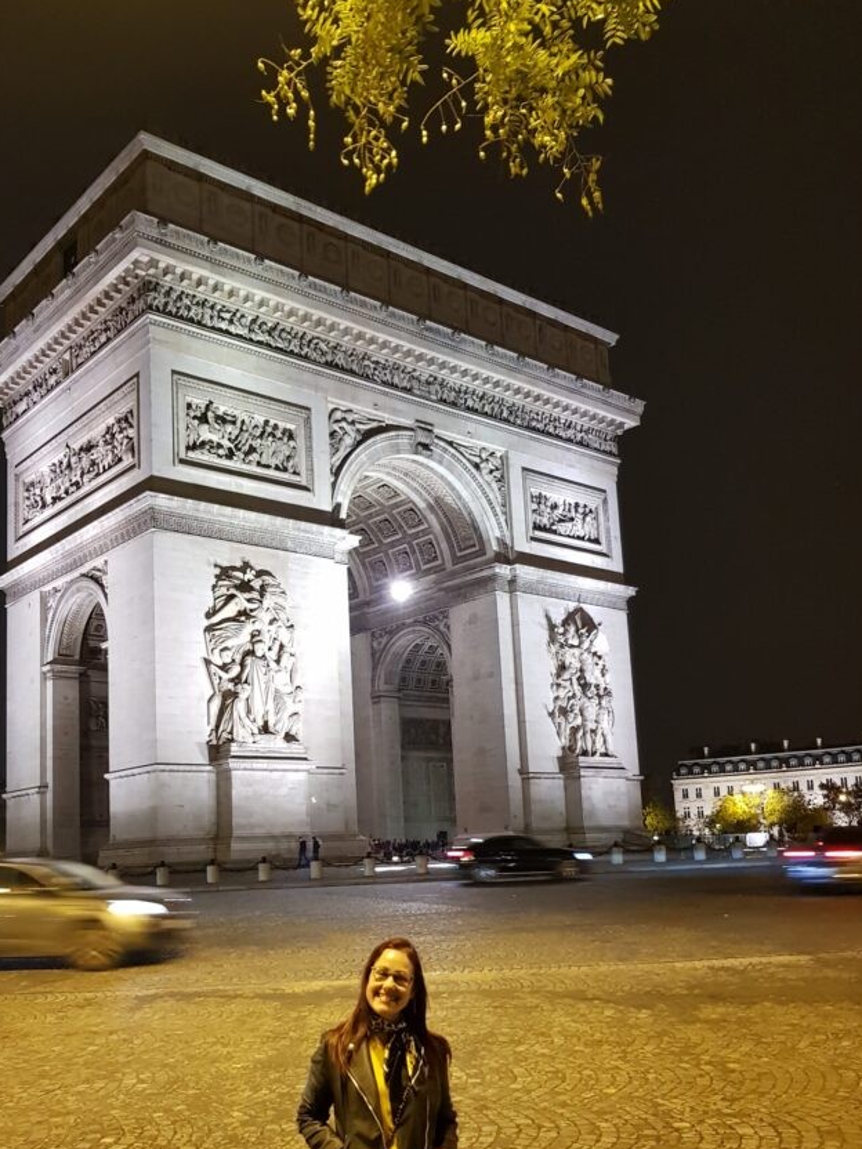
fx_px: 1062
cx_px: 372
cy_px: 682
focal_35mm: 32
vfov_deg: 56.4
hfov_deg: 44.1
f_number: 1.7
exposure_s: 1/13
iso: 200
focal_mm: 4.2
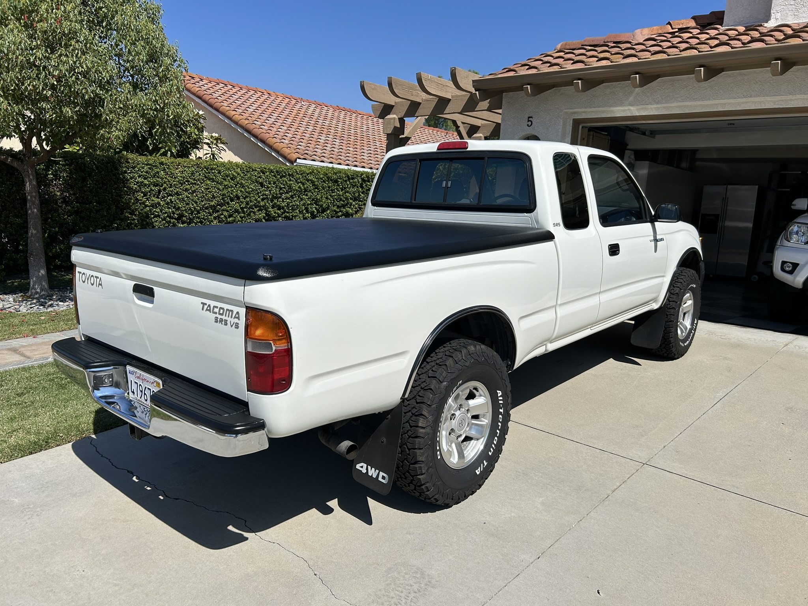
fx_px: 607
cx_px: 404
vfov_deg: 53.1
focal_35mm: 26
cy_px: 303
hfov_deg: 67.3
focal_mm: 5.7
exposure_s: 1/8000
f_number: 1.5
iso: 50
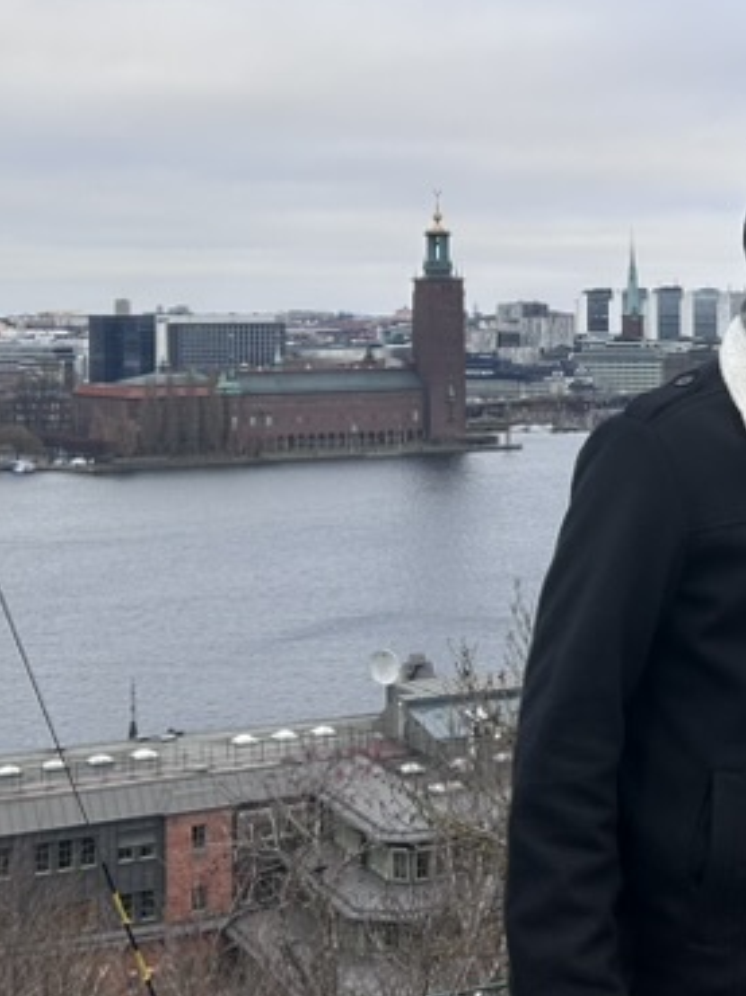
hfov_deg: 19.7
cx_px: 768
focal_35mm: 72
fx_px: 2071
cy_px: 353
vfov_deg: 26.9
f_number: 1.5
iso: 40
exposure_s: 1/247
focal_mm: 5.7
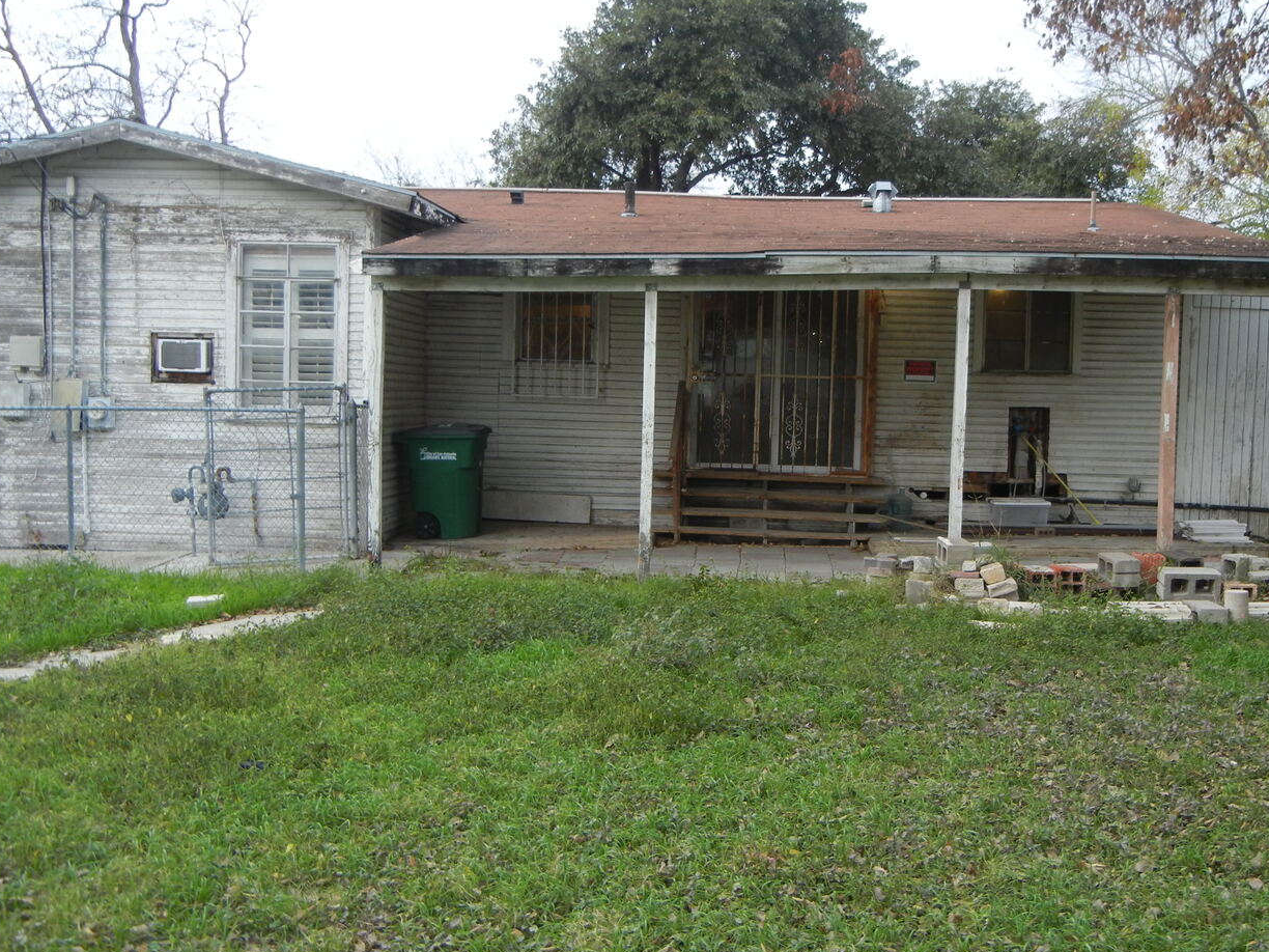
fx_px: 1466
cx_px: 714
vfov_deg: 36.0
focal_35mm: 40
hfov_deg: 46.7
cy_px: 473
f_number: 3.6
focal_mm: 6.2
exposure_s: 1/35.4
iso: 160
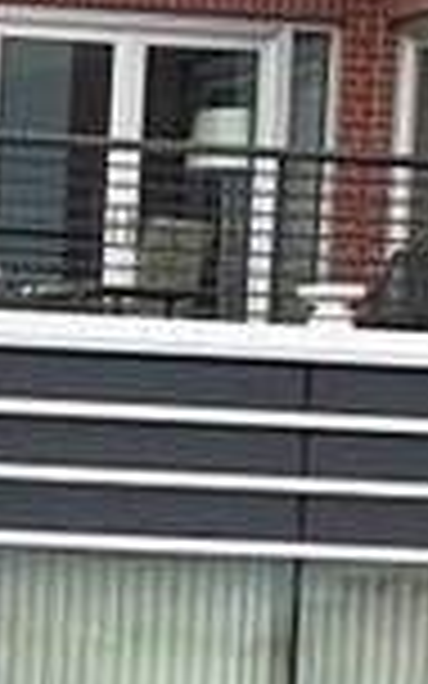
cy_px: 1593
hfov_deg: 2.7
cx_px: -1410
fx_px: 8678
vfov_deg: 4.4
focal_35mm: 465
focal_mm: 6
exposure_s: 1/122
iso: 32
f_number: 2
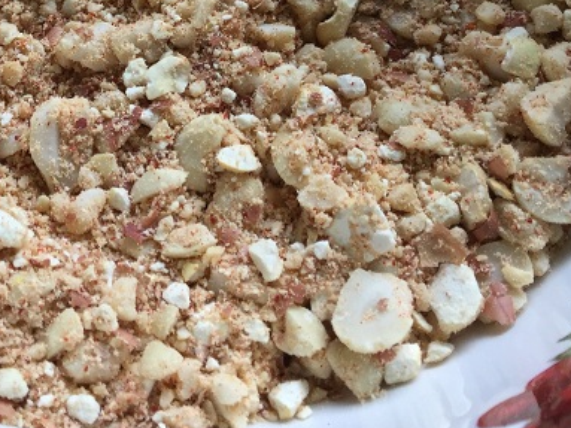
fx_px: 1088
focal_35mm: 66
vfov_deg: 21.4
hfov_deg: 29.0
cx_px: 148
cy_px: -10
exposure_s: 1/60
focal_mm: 3.3
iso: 32
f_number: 2.4
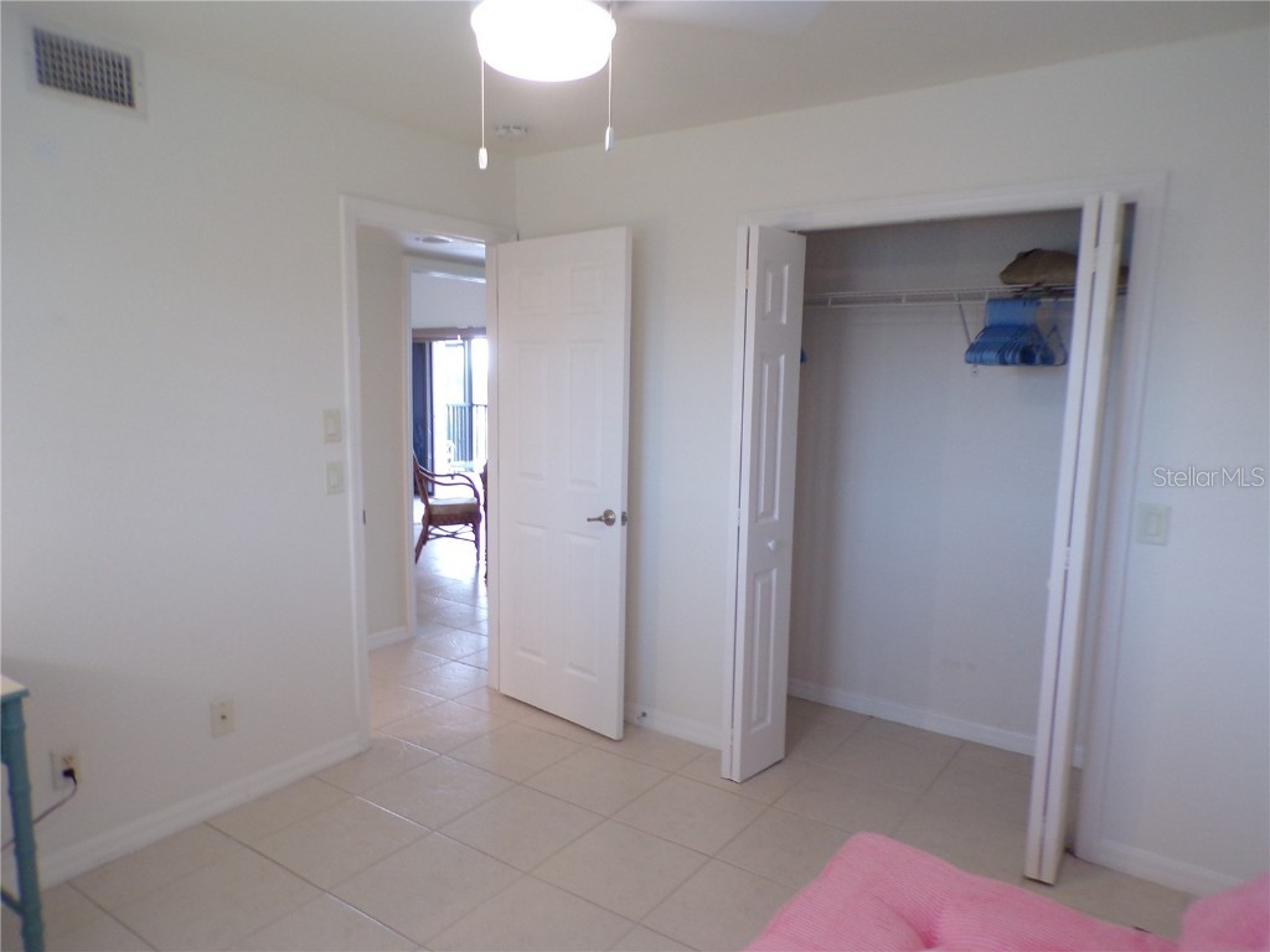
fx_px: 881
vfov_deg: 56.8
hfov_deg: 71.6
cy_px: 476
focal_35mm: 24
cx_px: 635
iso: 185
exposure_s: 1/34
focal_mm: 4.3
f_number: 3
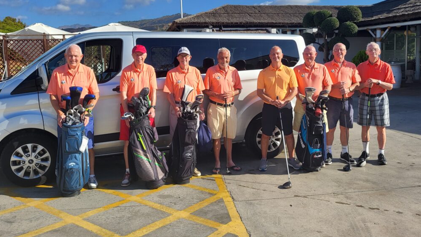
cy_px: 101
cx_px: 213
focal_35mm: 29
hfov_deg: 66.1
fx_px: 324
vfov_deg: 40.1
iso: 40
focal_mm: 5.4
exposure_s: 1/2500
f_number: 1.8
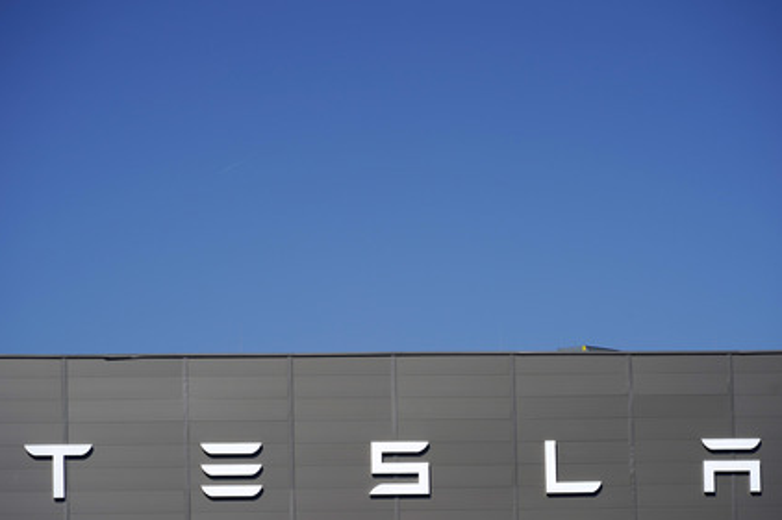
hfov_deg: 11.1
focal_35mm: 185
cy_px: 274
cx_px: 394
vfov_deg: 7.4
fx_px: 4017
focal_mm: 173
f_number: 7.1
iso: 100
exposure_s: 1/1250
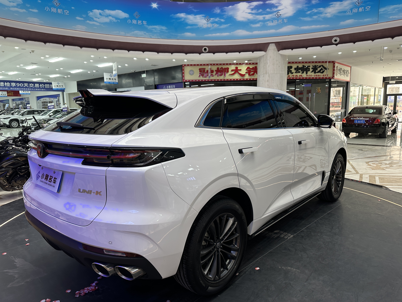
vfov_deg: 56.8
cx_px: 201
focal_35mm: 24
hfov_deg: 71.6
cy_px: 151
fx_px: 279
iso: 100
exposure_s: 1/121
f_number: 1.78
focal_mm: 6.86
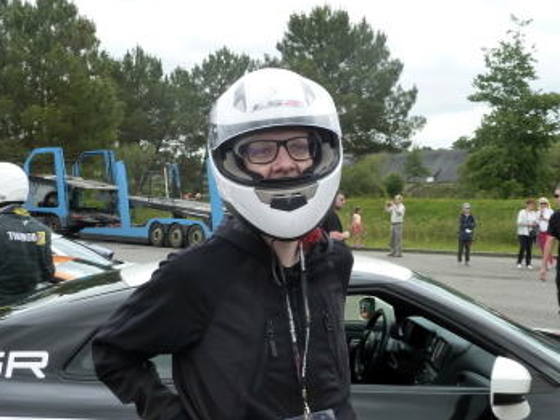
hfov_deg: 38.9
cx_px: 279
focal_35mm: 49
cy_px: 211
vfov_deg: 29.7
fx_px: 793
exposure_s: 1/320
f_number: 4
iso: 160
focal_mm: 4.4
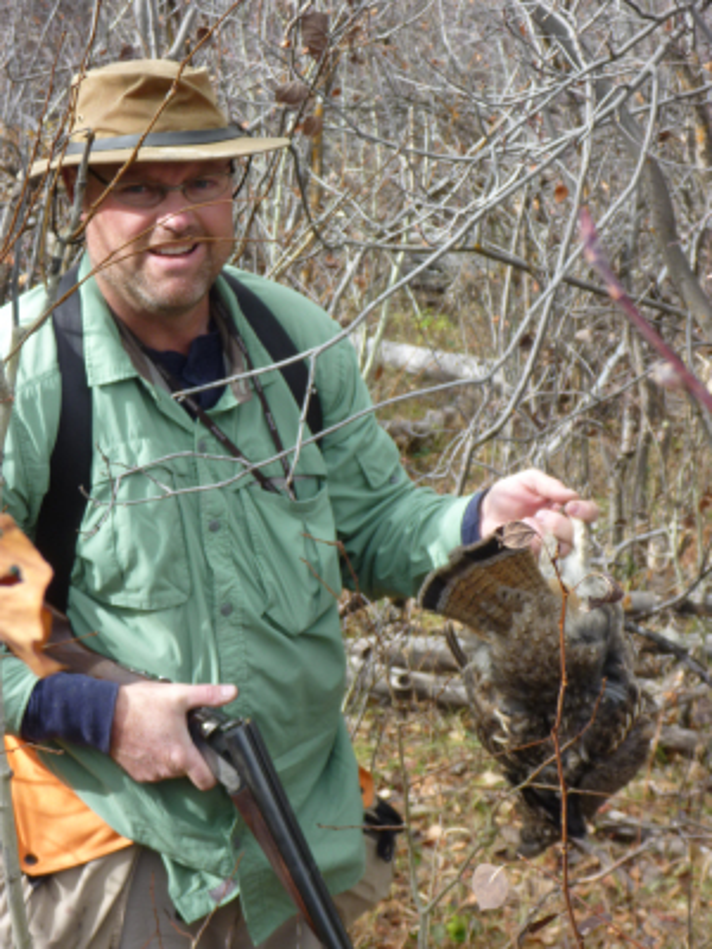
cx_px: 356
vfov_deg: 22.8
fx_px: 2359
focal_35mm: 86
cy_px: 474
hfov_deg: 17.2
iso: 80
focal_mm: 15.3
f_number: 5.6
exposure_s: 1/80
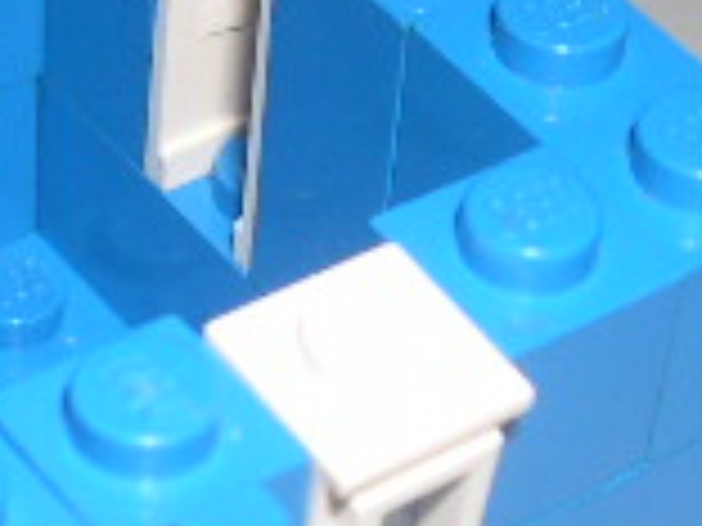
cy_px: 373
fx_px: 3164
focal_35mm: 156
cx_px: 9
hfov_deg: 12.5
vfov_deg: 9.5
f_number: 7.6
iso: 100
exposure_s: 1/60
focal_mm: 8
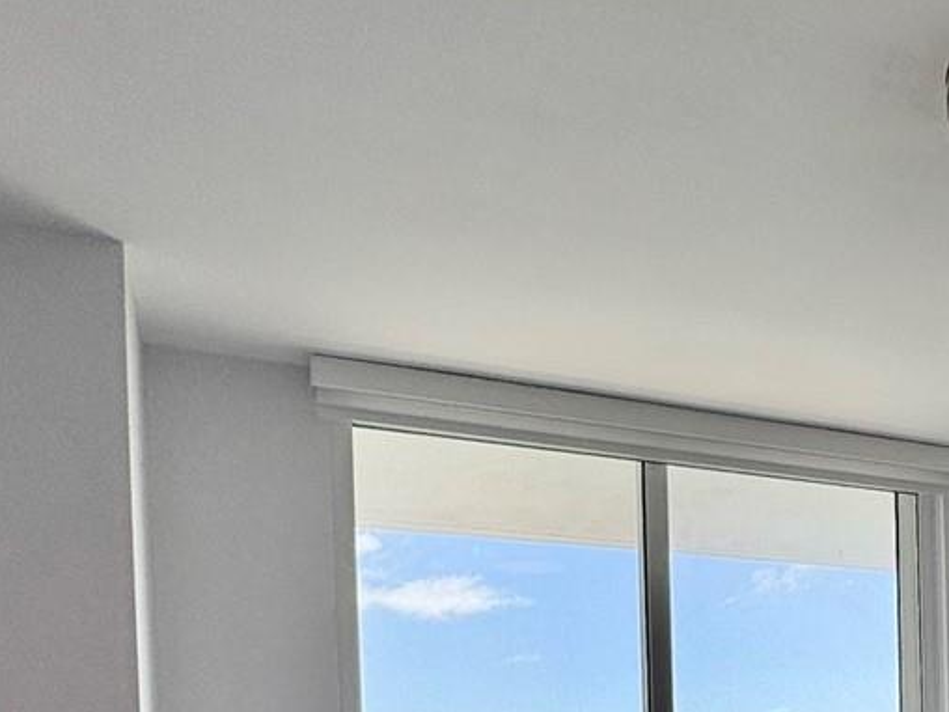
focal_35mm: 44
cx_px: 919
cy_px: 833
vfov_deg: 28.9
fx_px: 1207
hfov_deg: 38.7
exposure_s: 1/373
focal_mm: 2.22
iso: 40
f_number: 2.2
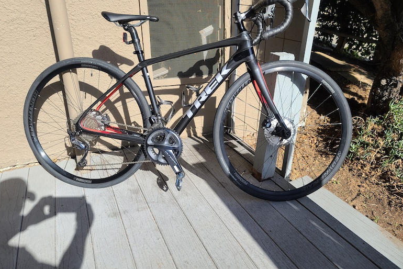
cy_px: 118
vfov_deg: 47.9
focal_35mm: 27
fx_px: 302
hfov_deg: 67.4
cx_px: 197
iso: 16
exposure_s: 1/540
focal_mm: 7
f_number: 1.8
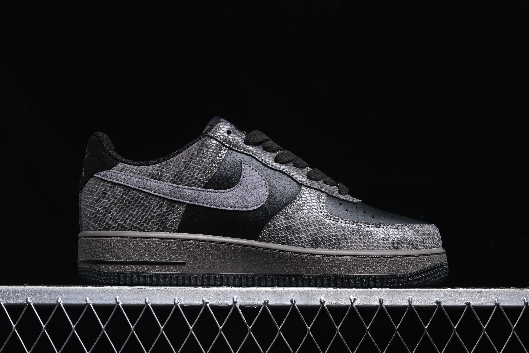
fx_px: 1102
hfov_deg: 27.0
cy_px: 176
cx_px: 264
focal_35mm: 75
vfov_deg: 18.2
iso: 160
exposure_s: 1/50
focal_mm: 50
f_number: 6.3
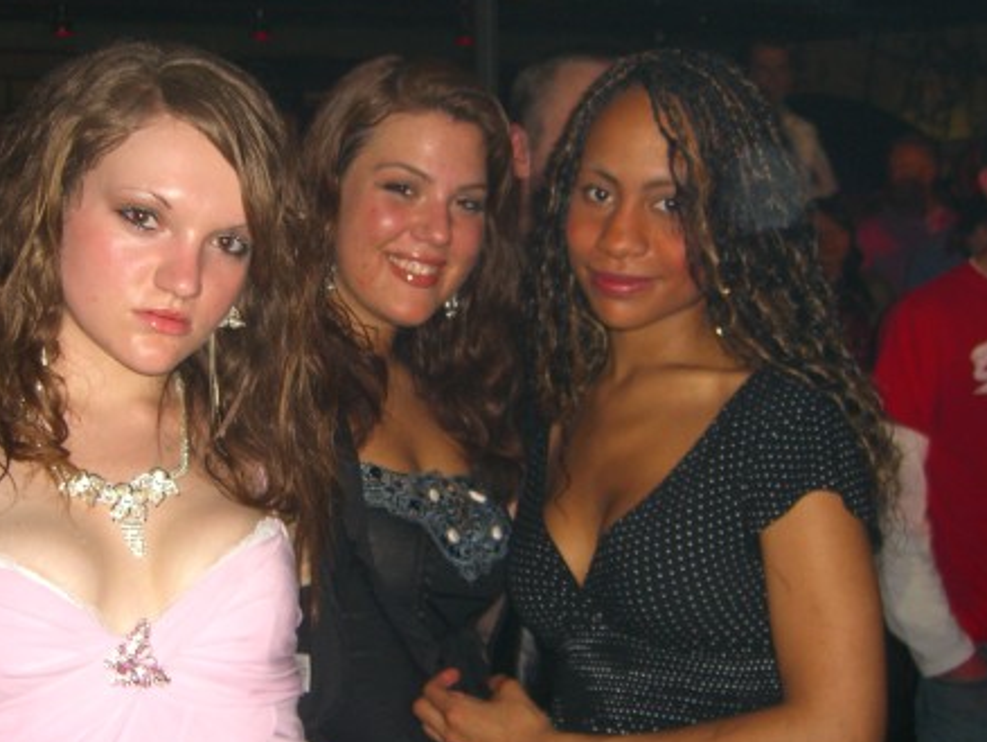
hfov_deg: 36.6
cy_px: 377
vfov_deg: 28.1
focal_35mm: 52
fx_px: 1483
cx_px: 365
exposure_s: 1/60
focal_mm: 7.9
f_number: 2.8
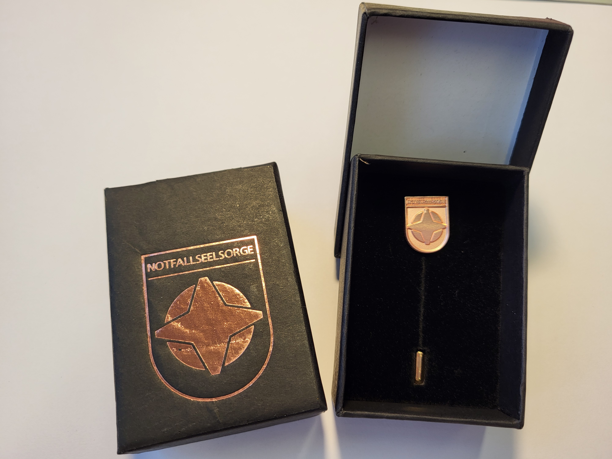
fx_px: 460
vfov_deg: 53.1
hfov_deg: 67.3
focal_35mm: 26
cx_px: 306
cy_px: 230
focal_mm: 5.4
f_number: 1.8
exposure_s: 1/124
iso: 40
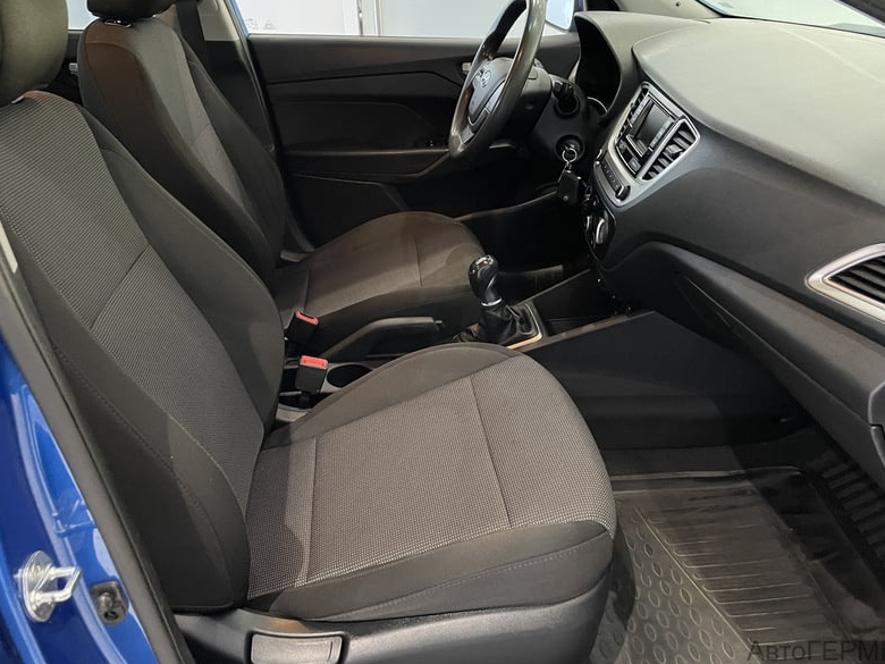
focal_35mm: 30
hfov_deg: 59.9
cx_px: 418
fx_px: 767
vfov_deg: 46.7
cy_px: 290
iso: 640
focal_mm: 4.2
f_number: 1.6
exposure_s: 1/25
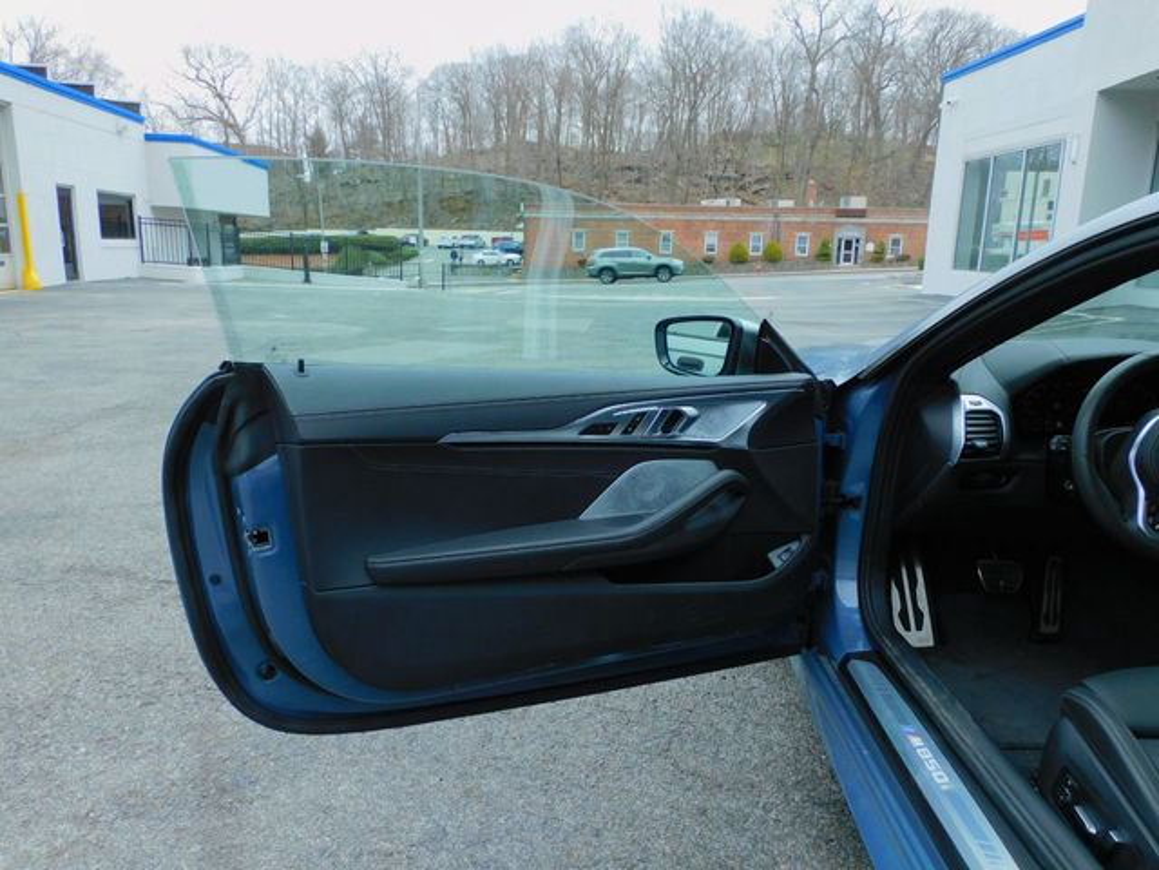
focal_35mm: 24
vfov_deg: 56.8
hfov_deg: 71.6
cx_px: 580
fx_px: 804
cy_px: 435
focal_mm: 4.3
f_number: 3.3
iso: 125
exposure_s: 1/125
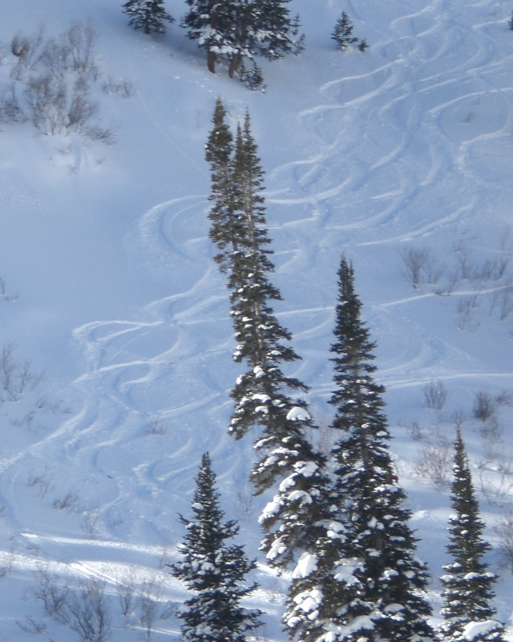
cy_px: 369
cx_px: 27
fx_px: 4555
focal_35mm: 240
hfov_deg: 6.4
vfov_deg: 8.1
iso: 50
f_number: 5.9
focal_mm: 18.9
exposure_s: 1/320
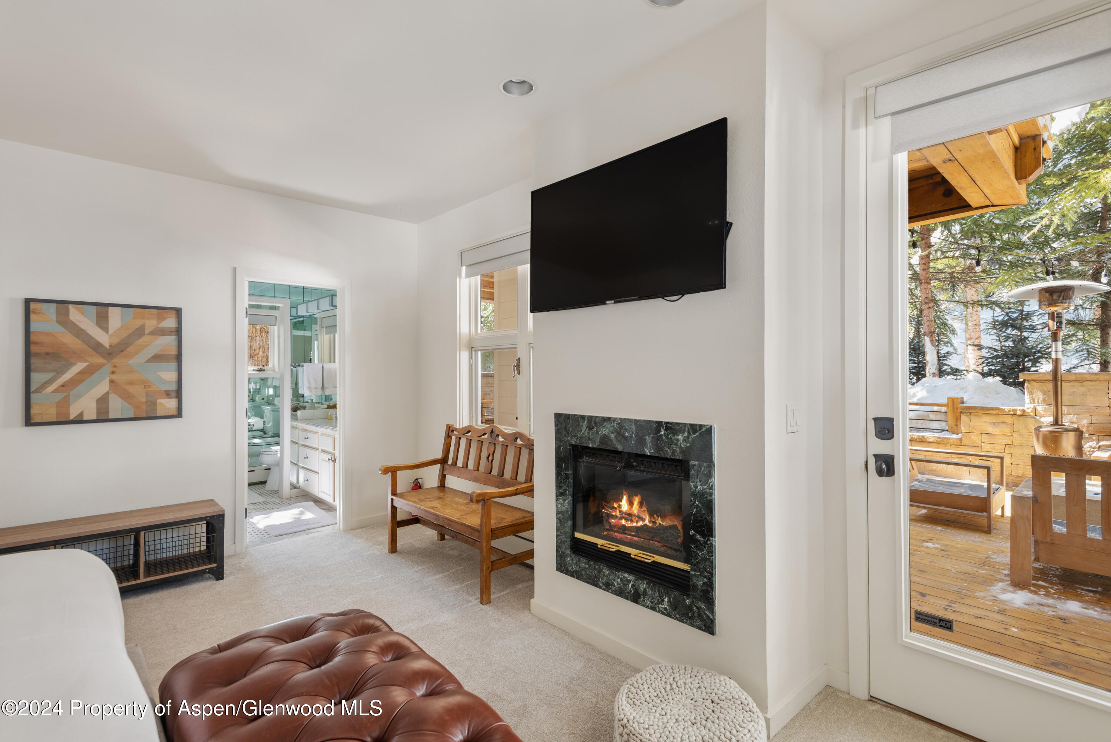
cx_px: 556
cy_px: 371
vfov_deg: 70.5
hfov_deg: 93.3
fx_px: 525
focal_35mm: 17
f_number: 7.1
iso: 100
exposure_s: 1.3
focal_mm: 17
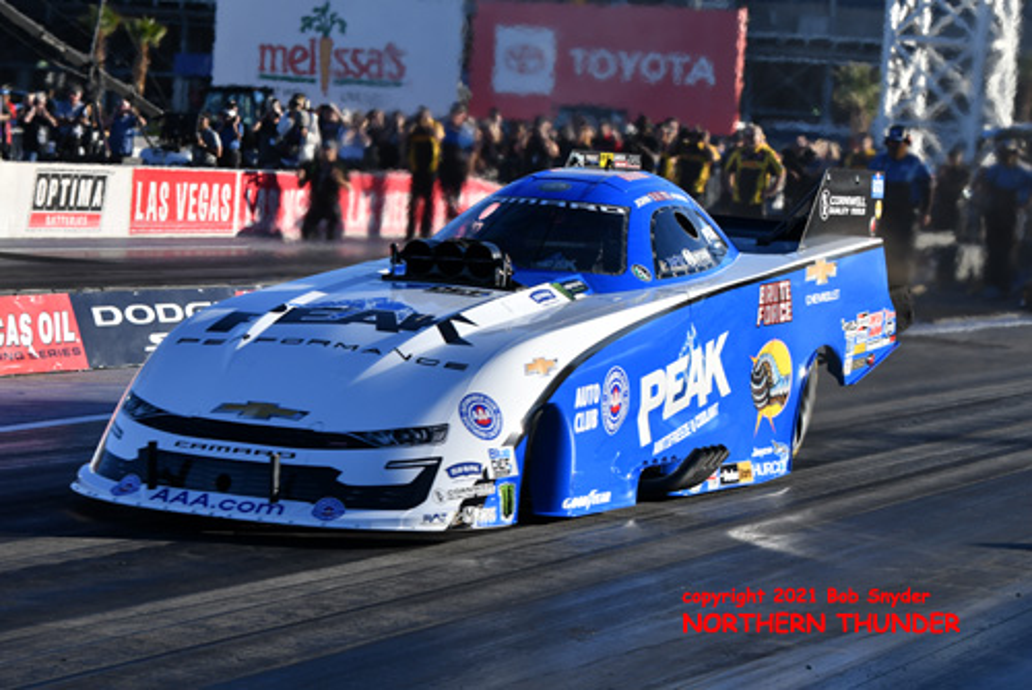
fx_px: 3012
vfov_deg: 13.1
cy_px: 345
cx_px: 516
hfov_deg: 19.4
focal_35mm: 105
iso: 160
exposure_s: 1/1000
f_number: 5.6
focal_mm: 70
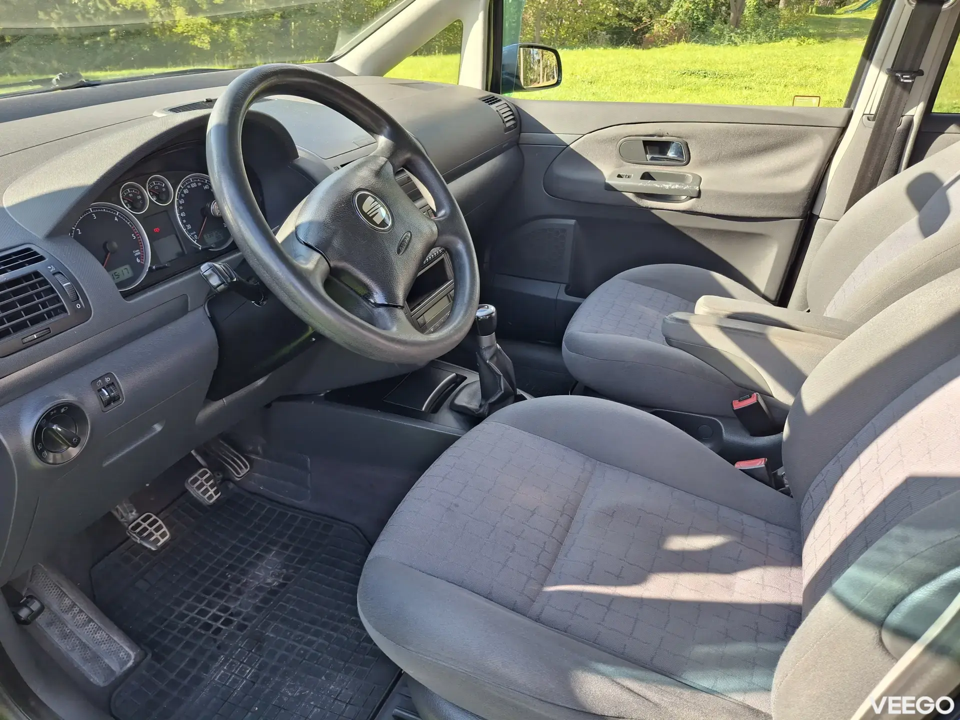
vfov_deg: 54.9
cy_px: 360
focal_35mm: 25
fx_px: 693
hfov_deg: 69.4
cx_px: 480
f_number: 1.8
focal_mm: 4.69
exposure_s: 1/129
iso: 32
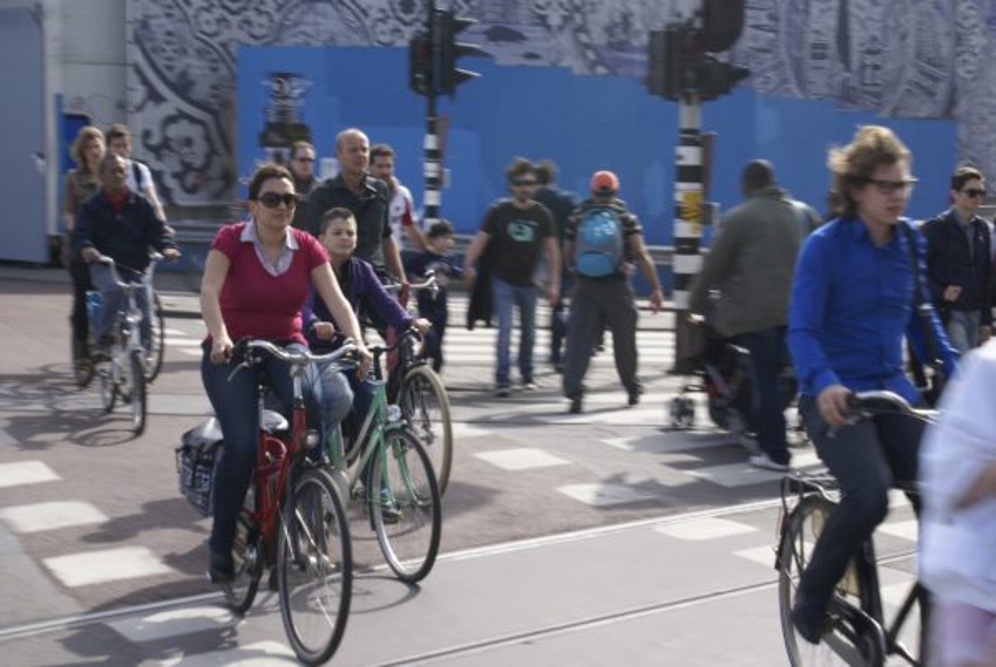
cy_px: 334
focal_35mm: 75
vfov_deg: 18.2
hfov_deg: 27.0
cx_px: 498
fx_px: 2078
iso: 100
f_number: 18
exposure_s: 1/30
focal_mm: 50
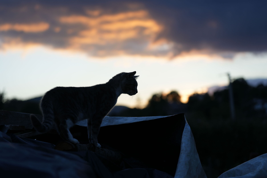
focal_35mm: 70
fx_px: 519
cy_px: 89
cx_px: 134
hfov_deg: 28.8
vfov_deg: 19.5
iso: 100
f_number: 2.8
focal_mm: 70
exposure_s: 1/320
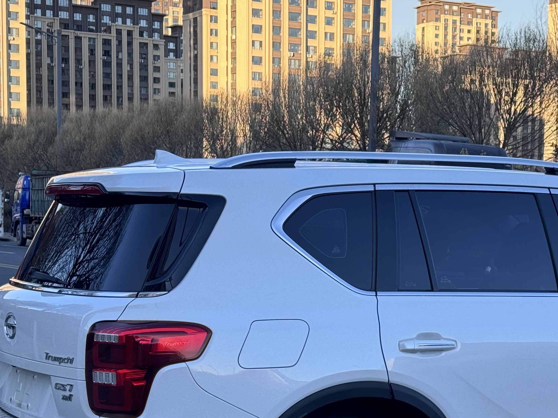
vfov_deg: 16.8
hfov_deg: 22.2
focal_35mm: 87
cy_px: 338
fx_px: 1402
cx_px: 451
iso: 64
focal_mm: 6.76
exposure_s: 1/474
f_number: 1.78
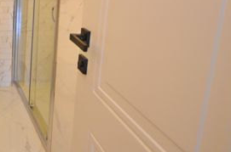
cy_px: 3
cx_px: -7
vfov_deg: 31.7
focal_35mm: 39
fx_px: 250
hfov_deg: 42.0
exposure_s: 1/60
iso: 560
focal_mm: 10
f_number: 4
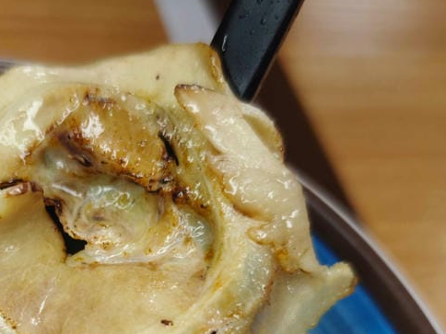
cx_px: 127
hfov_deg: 33.3
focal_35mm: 57
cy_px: 317
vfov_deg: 24.7
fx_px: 734
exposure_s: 1/120
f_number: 1.63
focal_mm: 8.72
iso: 200
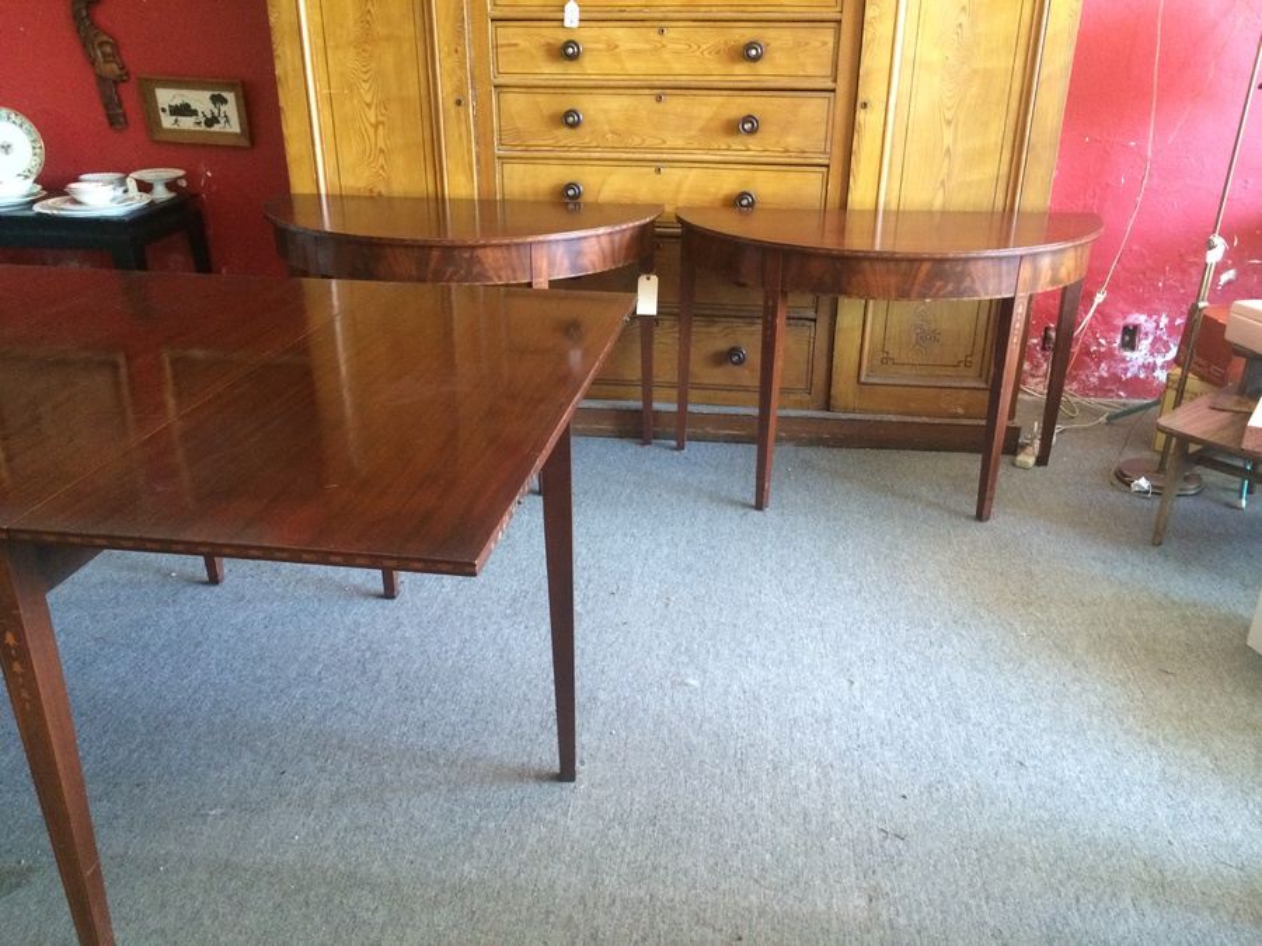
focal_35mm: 30
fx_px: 1094
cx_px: 631
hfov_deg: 60.0
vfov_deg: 46.8
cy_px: 473
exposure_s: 1/24
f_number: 2.2
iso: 320
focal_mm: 4.12
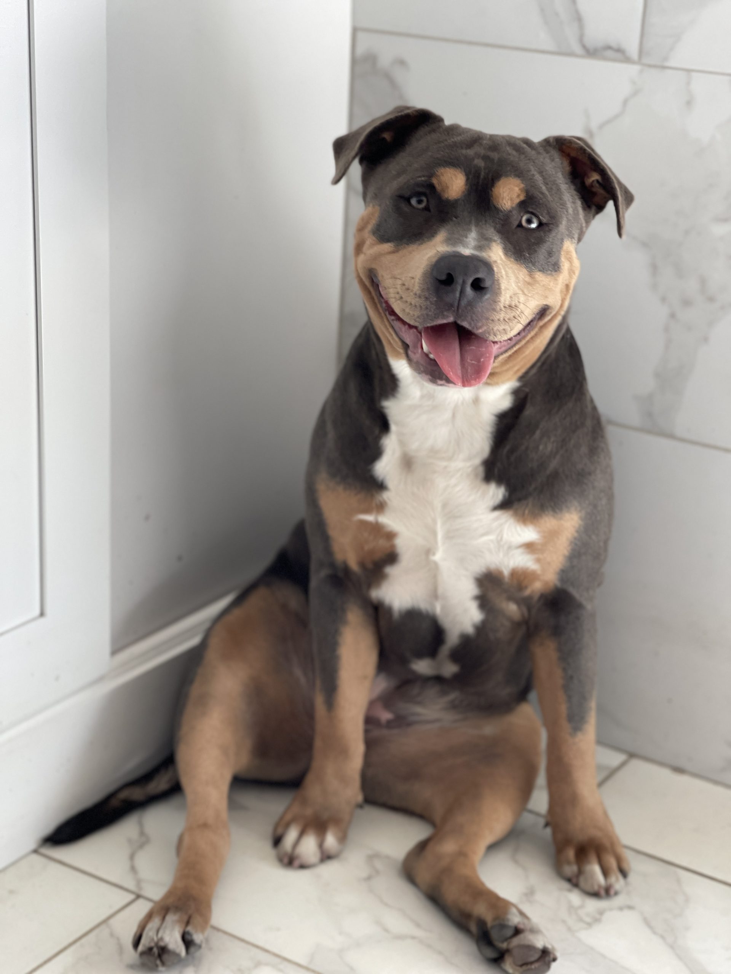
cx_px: 366
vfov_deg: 30.3
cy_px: 487
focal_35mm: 64
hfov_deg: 22.9
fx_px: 1802
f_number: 2.2
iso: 80
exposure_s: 1/121
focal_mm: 7.5
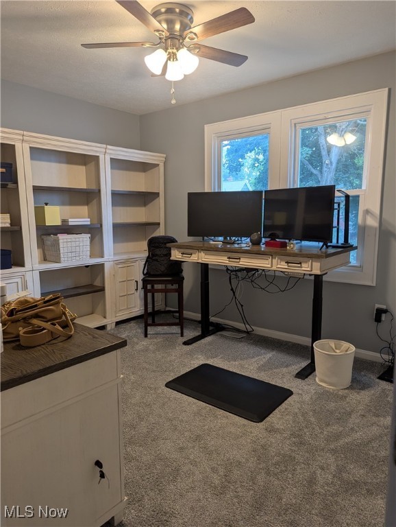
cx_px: 198
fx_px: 365
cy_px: 264
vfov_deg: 71.5
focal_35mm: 24
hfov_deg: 56.9
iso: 60
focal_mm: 6.81
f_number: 1.85
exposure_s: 1/40
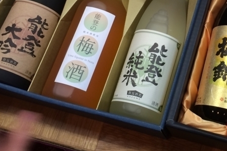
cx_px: 192
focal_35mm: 67
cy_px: 19
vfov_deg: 20.0
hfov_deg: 29.2
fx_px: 422
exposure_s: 1/40
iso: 40
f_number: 2.2
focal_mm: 4.15
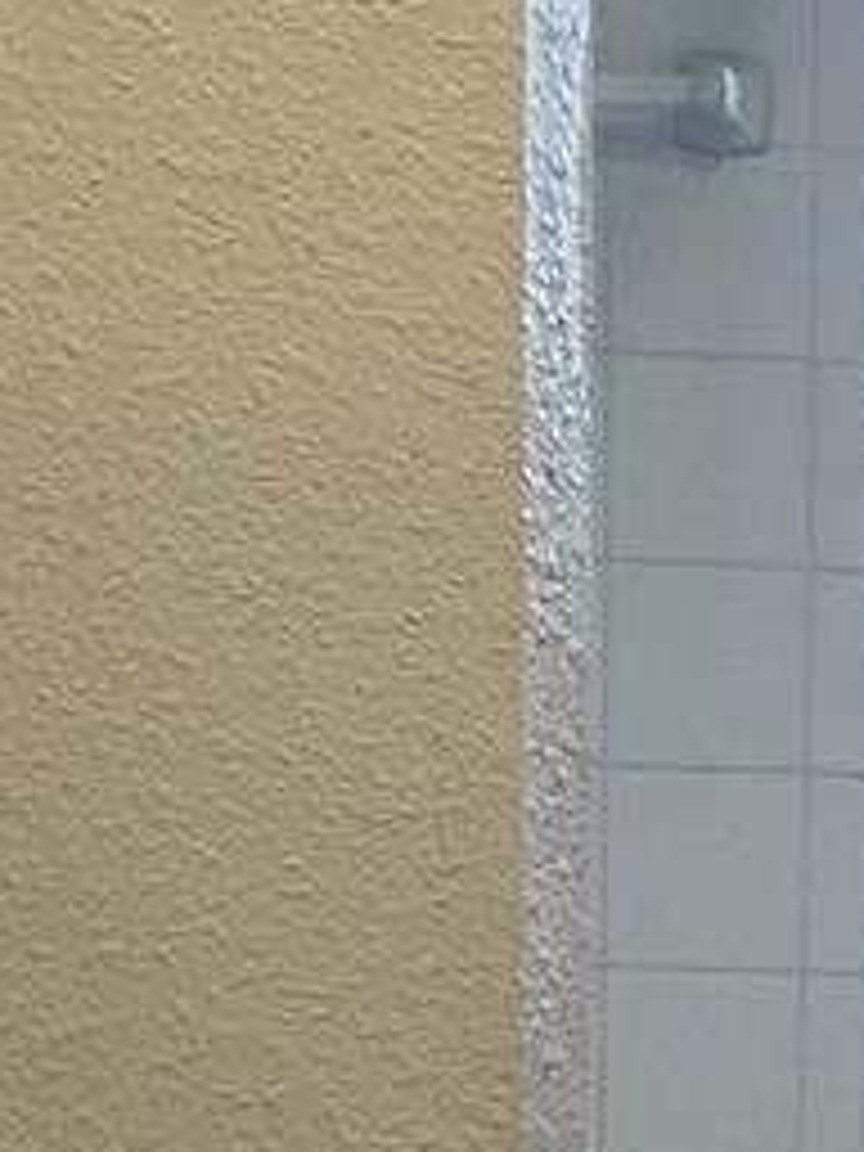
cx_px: 1300
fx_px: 4526
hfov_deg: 10.5
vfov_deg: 14.1
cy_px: 1400
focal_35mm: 136
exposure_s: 1/60
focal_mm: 3
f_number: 1.8
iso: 100
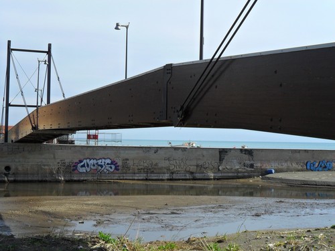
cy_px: 126
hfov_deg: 36.8
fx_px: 503
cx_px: 168
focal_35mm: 52
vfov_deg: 28.0
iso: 100
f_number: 5
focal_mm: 9.3
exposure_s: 1/500
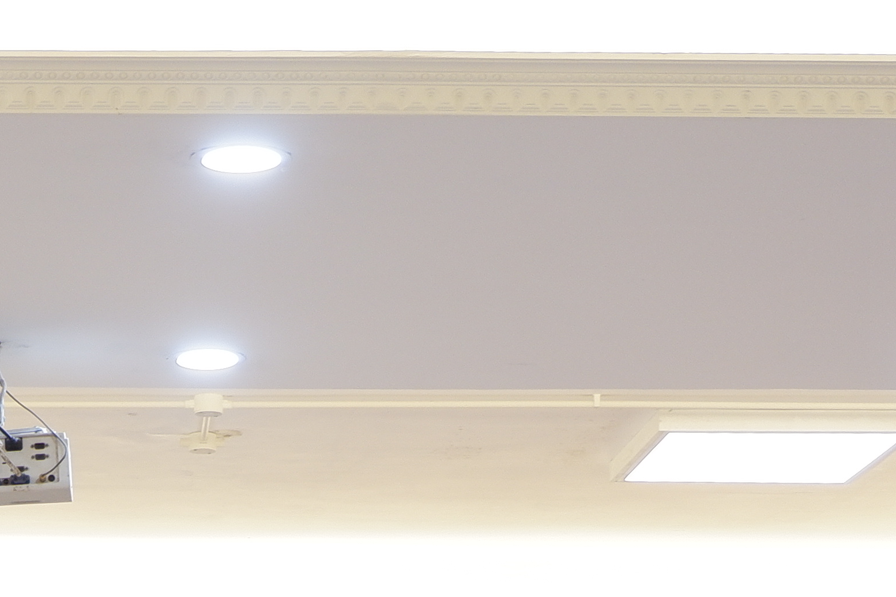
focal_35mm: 112
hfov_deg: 17.8
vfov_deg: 11.4
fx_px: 2787
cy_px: 1053
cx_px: 3
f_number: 3.8
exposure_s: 1/42
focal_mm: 19.2
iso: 500
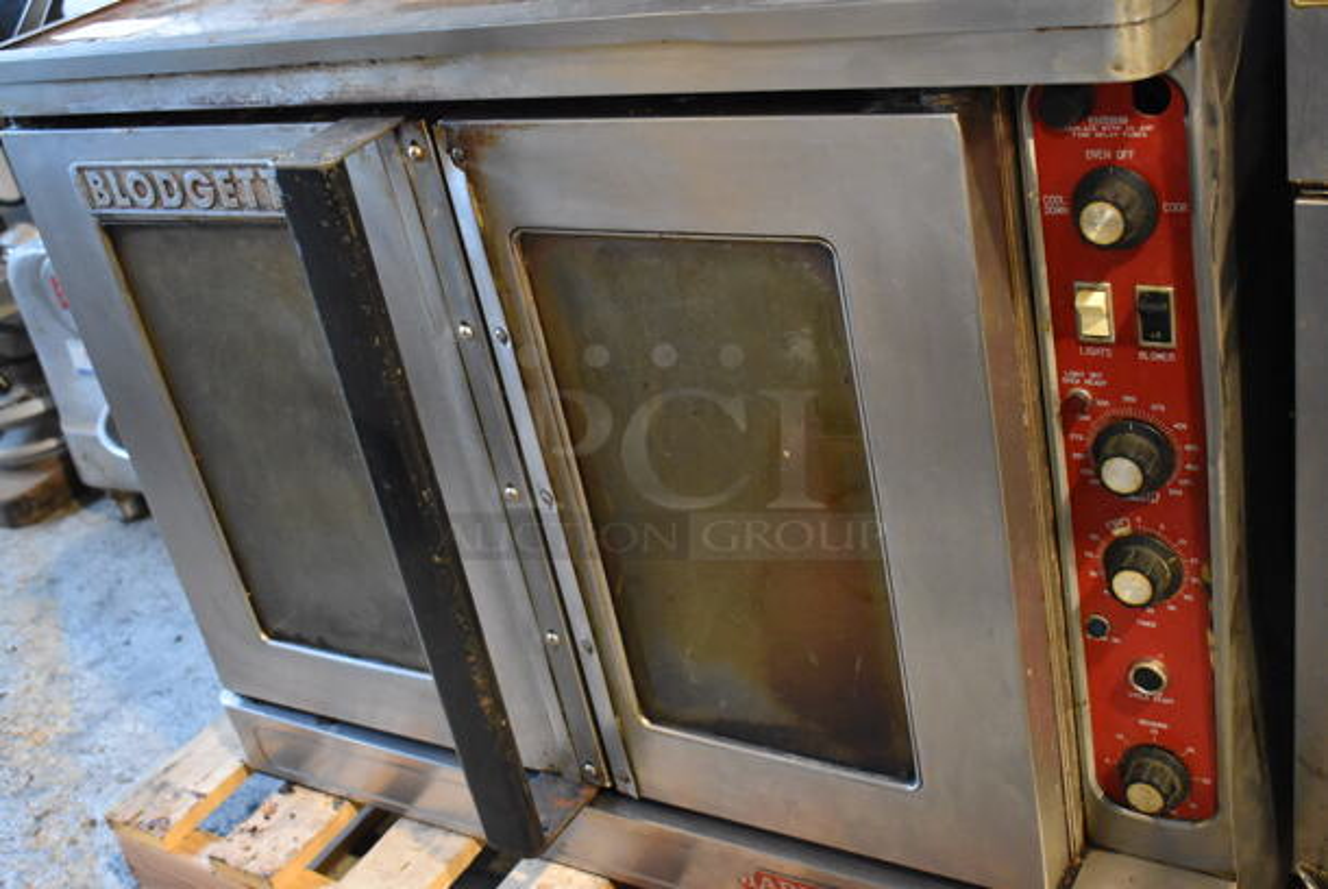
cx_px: 664
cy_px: 444
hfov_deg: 46.4
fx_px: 1551
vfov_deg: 32.0
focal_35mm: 42
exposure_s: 1/125
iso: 6400
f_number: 4.2
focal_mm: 28
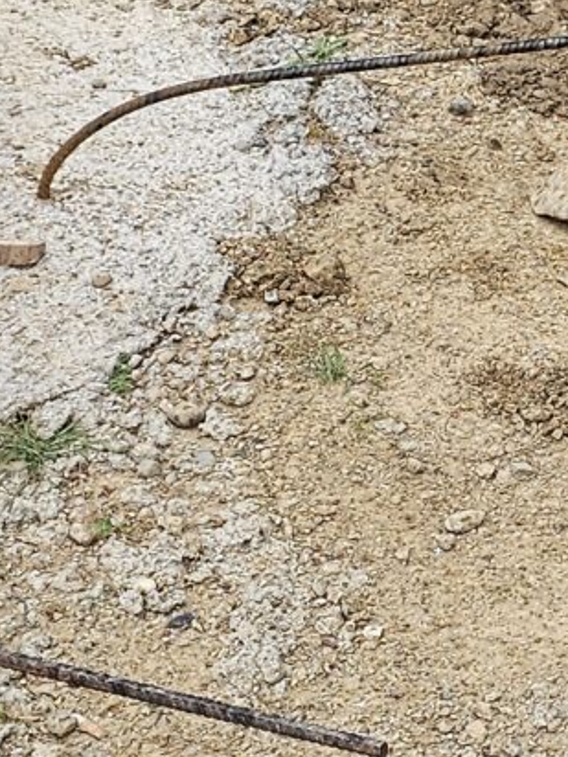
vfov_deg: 13.8
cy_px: 224
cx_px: 846
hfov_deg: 10.1
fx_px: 3129
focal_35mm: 143
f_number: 1.7
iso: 16
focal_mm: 6.3
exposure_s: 1/120
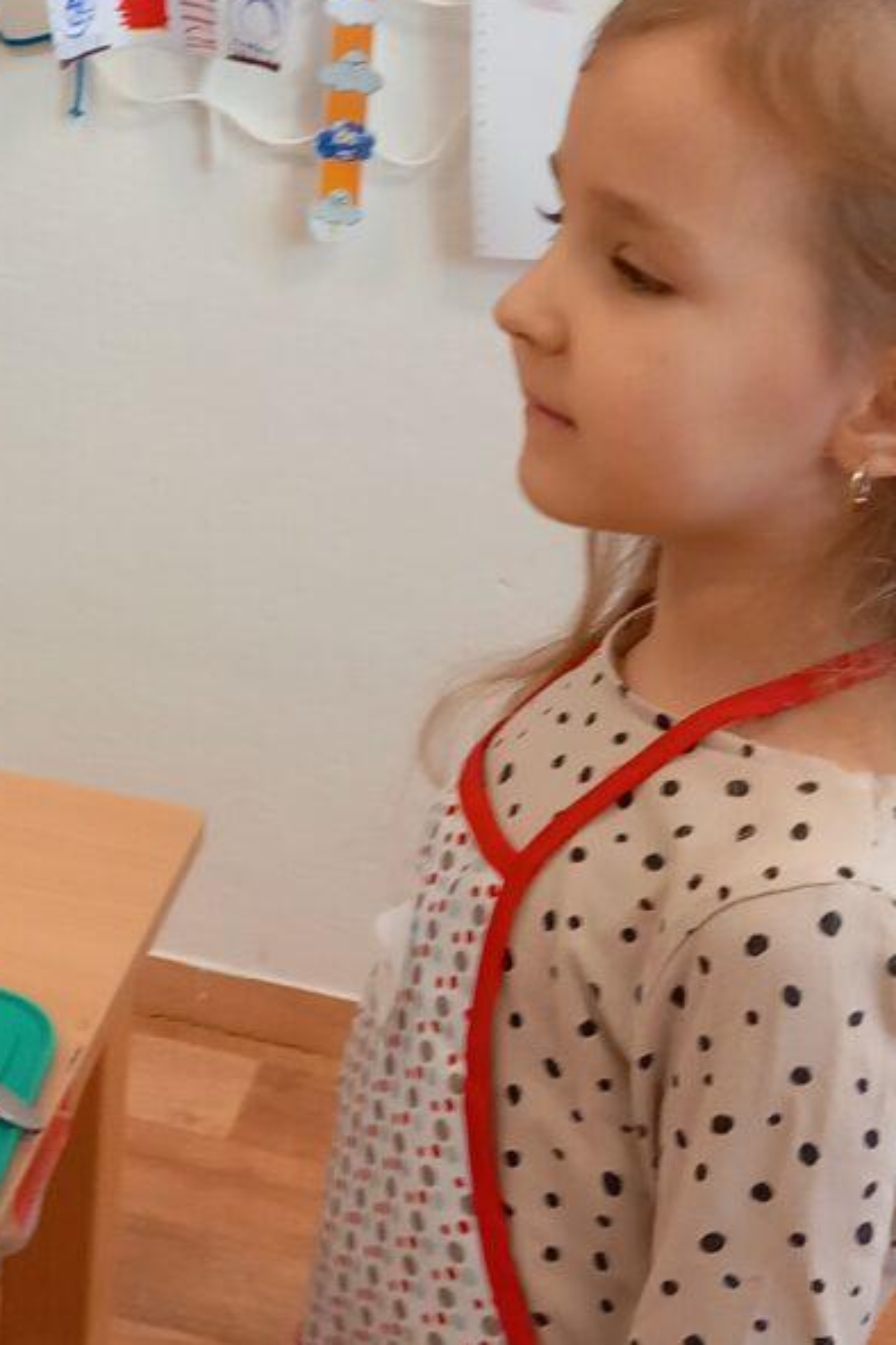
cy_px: 223
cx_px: -50
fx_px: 2837
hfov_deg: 17.4
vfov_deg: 26.1
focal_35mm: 76
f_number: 1.8
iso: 100
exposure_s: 1/50
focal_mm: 4
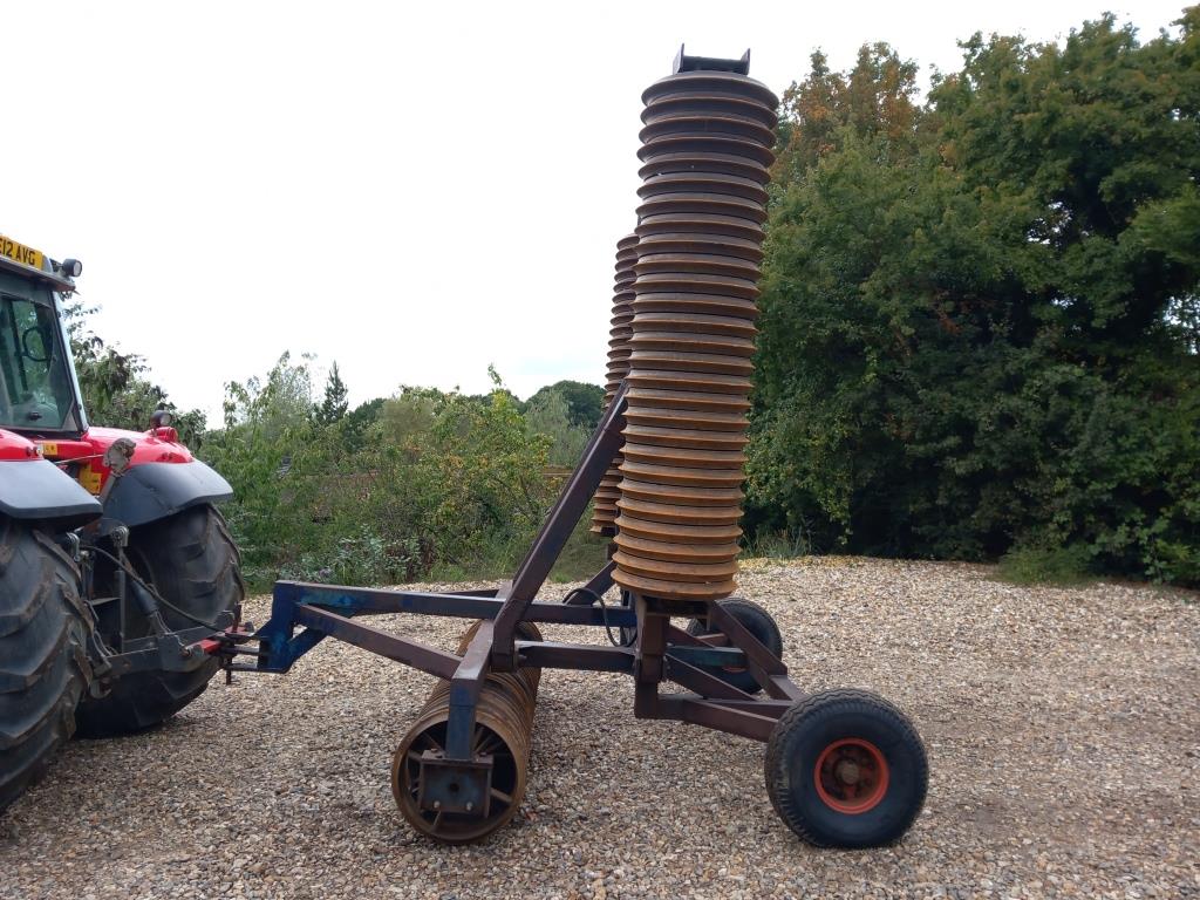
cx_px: 600
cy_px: 450
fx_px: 867
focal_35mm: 25
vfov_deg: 54.9
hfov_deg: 69.4
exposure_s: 1/108
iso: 20
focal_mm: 4
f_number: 2
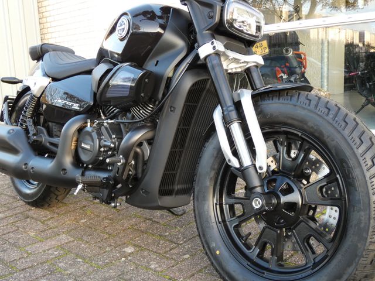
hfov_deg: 45.8
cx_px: 188
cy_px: 140
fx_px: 444
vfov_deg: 35.1
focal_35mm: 41
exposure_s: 1/80
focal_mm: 7.3
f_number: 3.6
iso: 250
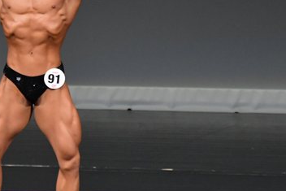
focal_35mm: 825
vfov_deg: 1.7
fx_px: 6557
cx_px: 30
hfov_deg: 2.5
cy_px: 79
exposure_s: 1/400
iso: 4000
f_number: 5.6
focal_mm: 250
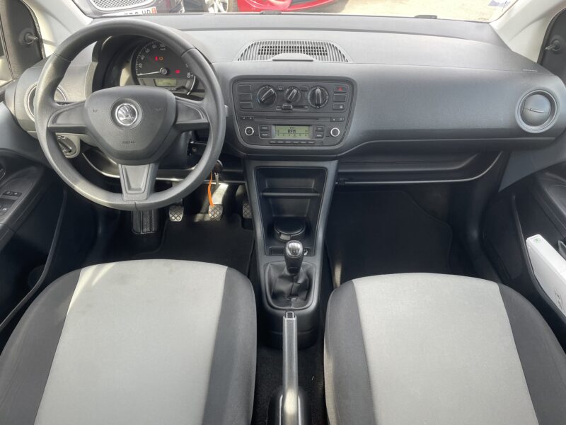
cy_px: 212
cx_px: 283
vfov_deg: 53.1
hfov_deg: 67.3
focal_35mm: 26
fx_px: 425
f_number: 1.6
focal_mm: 4.2
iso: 100
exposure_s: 1/121
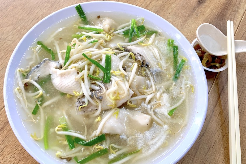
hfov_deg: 65.5
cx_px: 122
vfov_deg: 46.3
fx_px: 191
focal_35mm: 28
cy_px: 93
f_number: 1.8
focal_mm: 4.25
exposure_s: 1/89
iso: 50
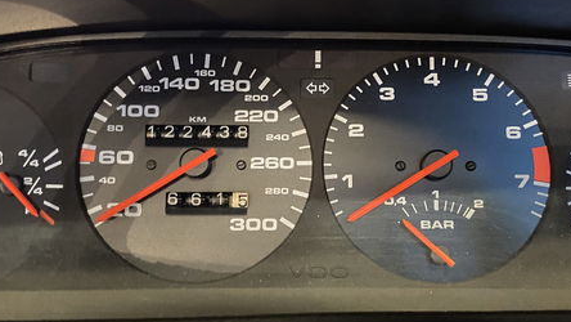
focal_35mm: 49
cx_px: 311
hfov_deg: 42.0
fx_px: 742
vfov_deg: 24.4
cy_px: 146
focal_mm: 4.25
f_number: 1.8
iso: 800
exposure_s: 1/25
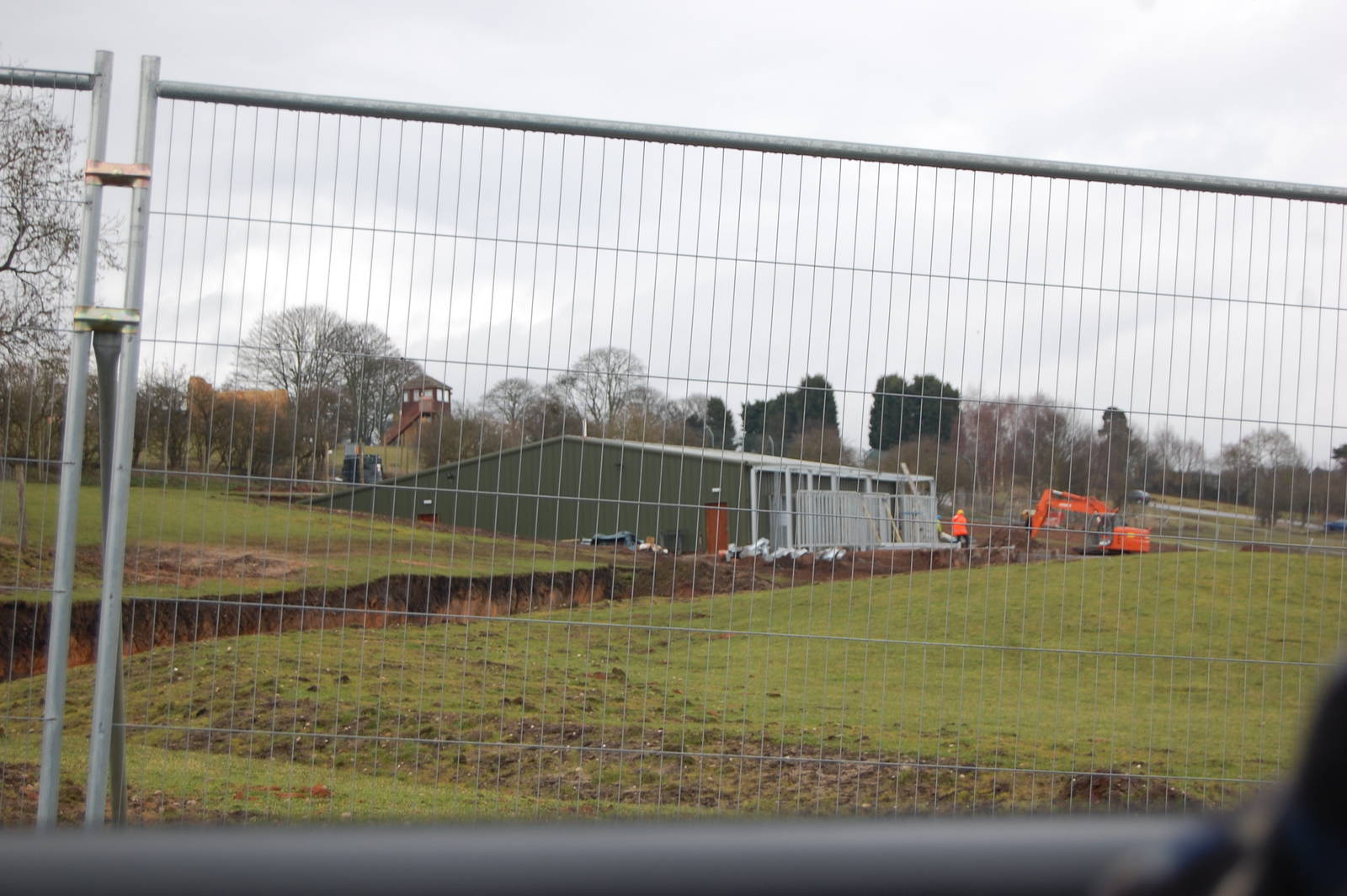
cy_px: 448
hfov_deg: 29.3
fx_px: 2580
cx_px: 674
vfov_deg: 19.7
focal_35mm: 69
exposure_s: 1/125
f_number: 5.6
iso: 200
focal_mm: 46
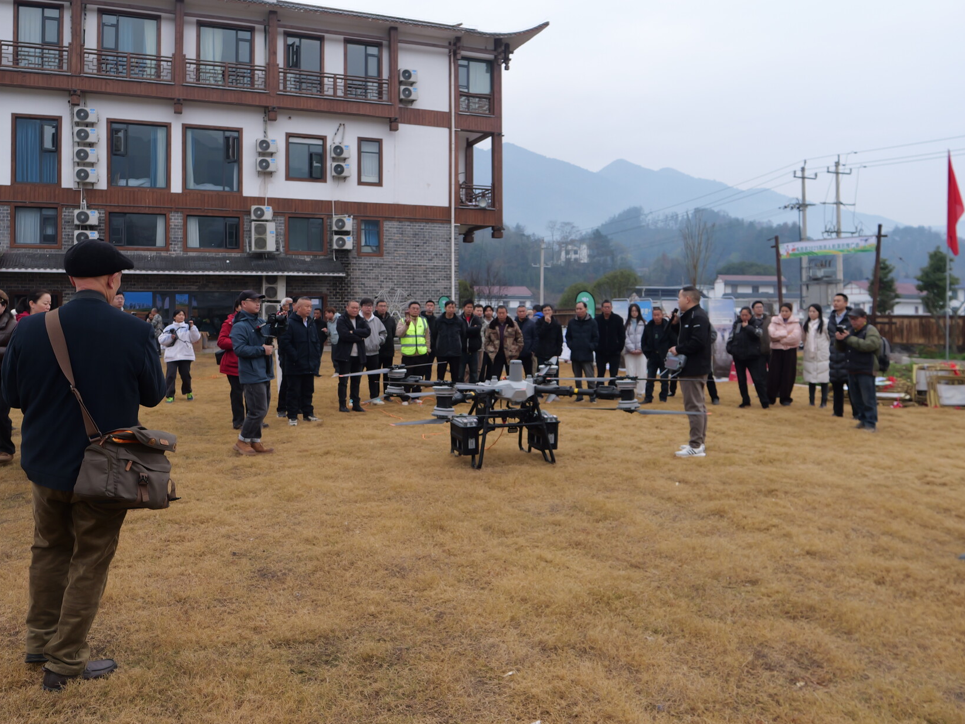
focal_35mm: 28
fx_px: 781
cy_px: 319
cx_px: 470
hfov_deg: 63.4
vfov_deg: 49.6
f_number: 4
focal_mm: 12
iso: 100
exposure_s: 1/125
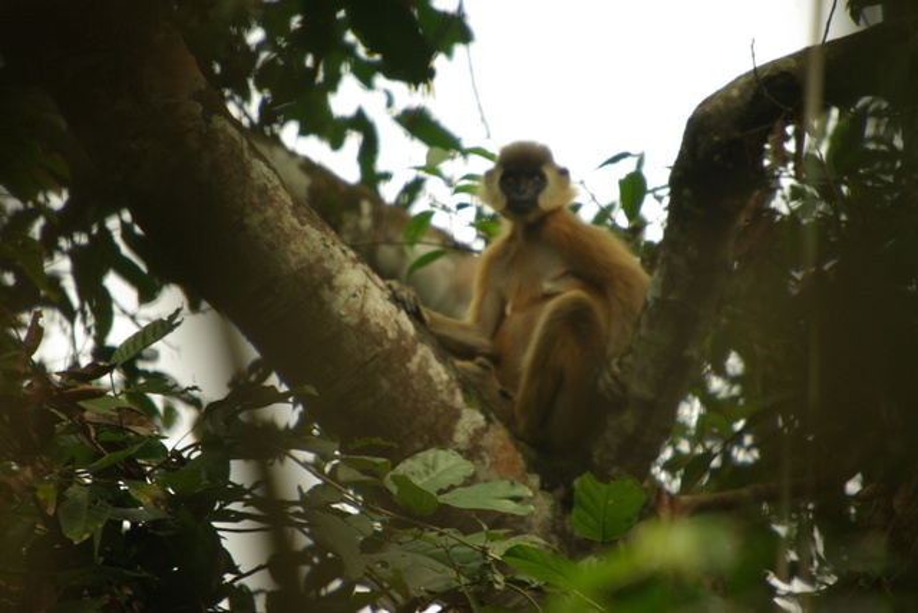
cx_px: 459
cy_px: 306
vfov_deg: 1.8
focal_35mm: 750
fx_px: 19128
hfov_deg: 2.7
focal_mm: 500
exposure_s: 1/180
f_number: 6.7
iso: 200
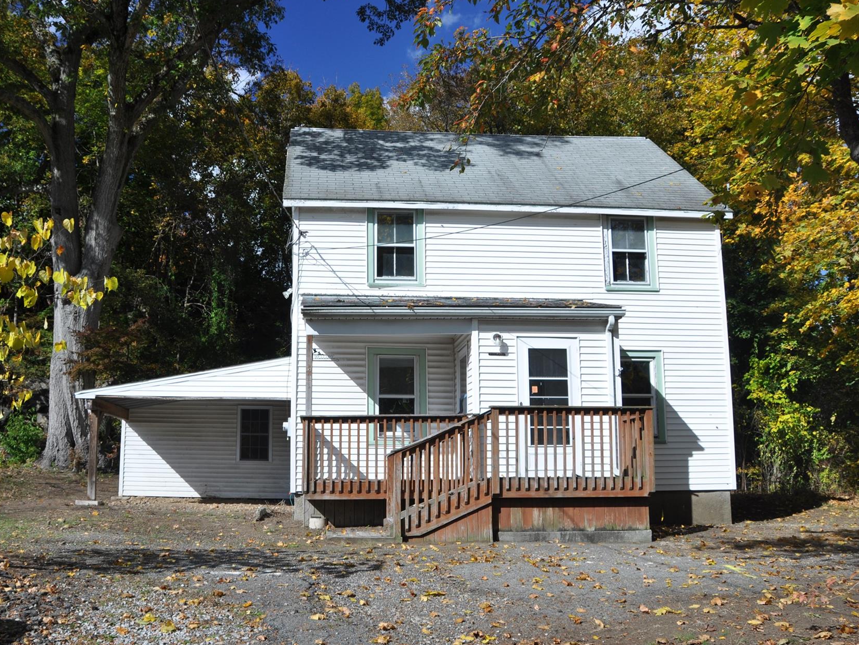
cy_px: 337
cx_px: 350
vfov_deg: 44.2
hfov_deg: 56.4
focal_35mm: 32
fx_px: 794
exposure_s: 1/250
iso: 200
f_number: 8
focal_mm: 18
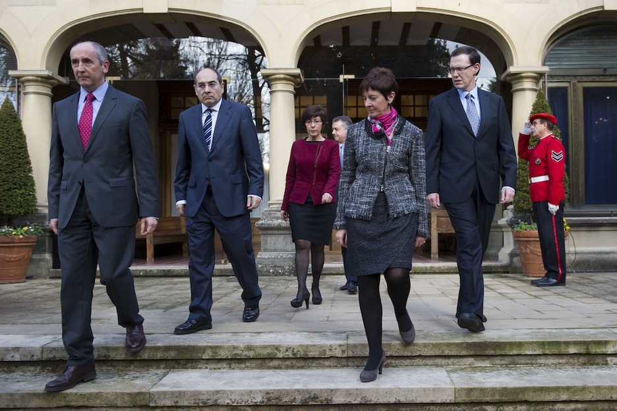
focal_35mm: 32
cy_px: 206
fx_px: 548
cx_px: 308
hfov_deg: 58.7
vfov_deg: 41.1
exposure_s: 1/500
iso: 800
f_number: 4
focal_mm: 32
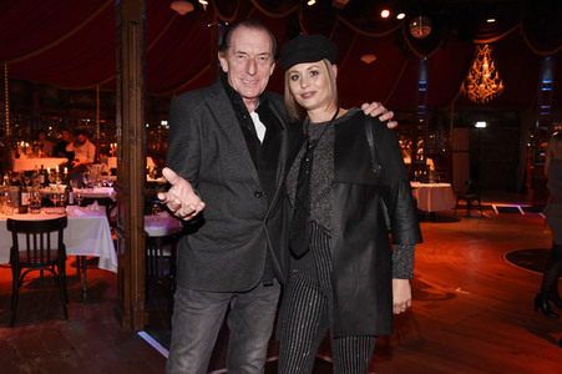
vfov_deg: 41.1
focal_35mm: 32
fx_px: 499
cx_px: 281
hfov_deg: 58.8
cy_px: 187
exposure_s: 1/60
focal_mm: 32
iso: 2500
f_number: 6.3
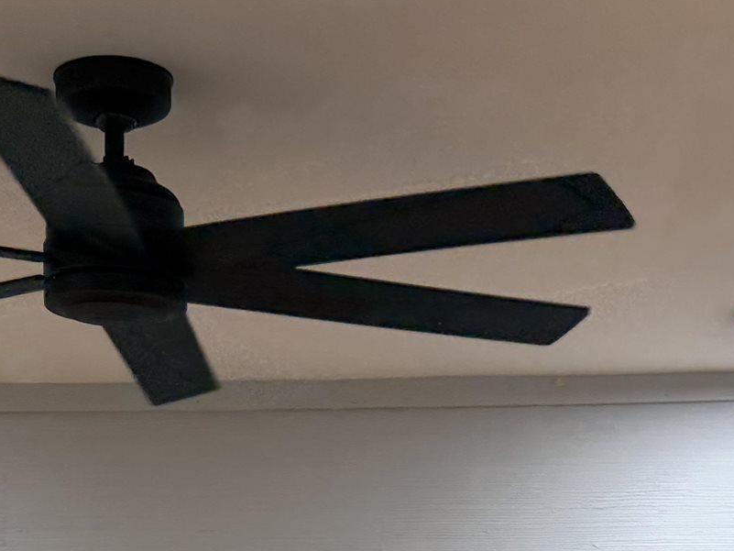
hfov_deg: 21.3
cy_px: 786
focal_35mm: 92
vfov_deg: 15.1
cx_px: 364
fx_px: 1951
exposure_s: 1/132
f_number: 1.78
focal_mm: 6.76
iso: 200
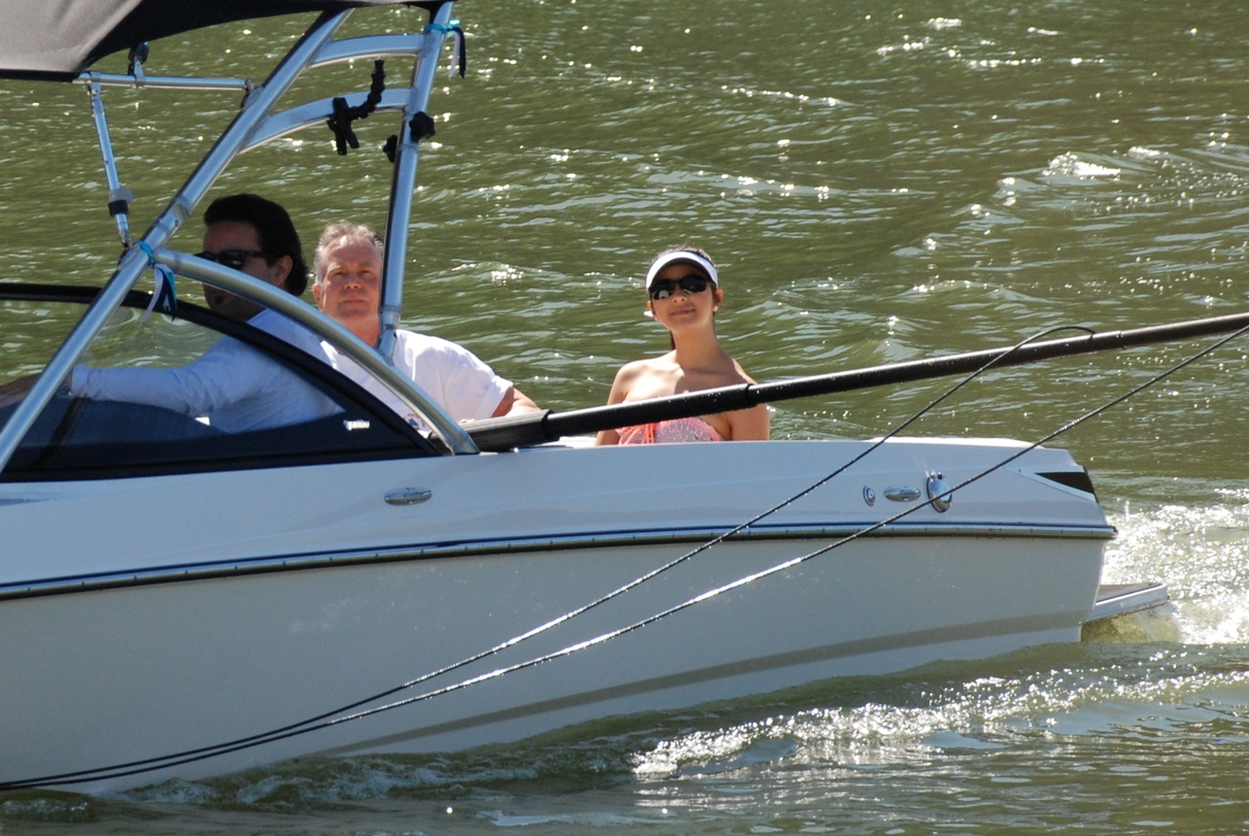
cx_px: 119
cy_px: 350
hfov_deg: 7.8
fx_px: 9135
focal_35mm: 263
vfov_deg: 5.2
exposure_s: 1/640
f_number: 6.3
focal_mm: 85
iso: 400
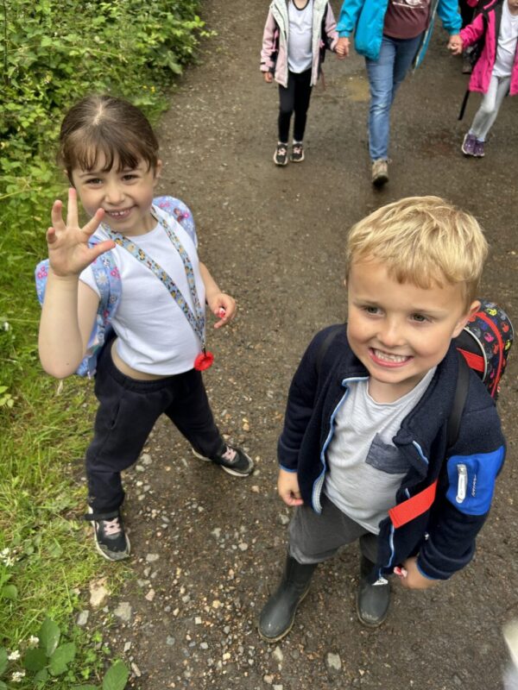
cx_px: 259
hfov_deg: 53.1
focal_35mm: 26
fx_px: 519
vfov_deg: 67.3
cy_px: 345
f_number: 1.5
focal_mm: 5.7
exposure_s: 1/300
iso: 50
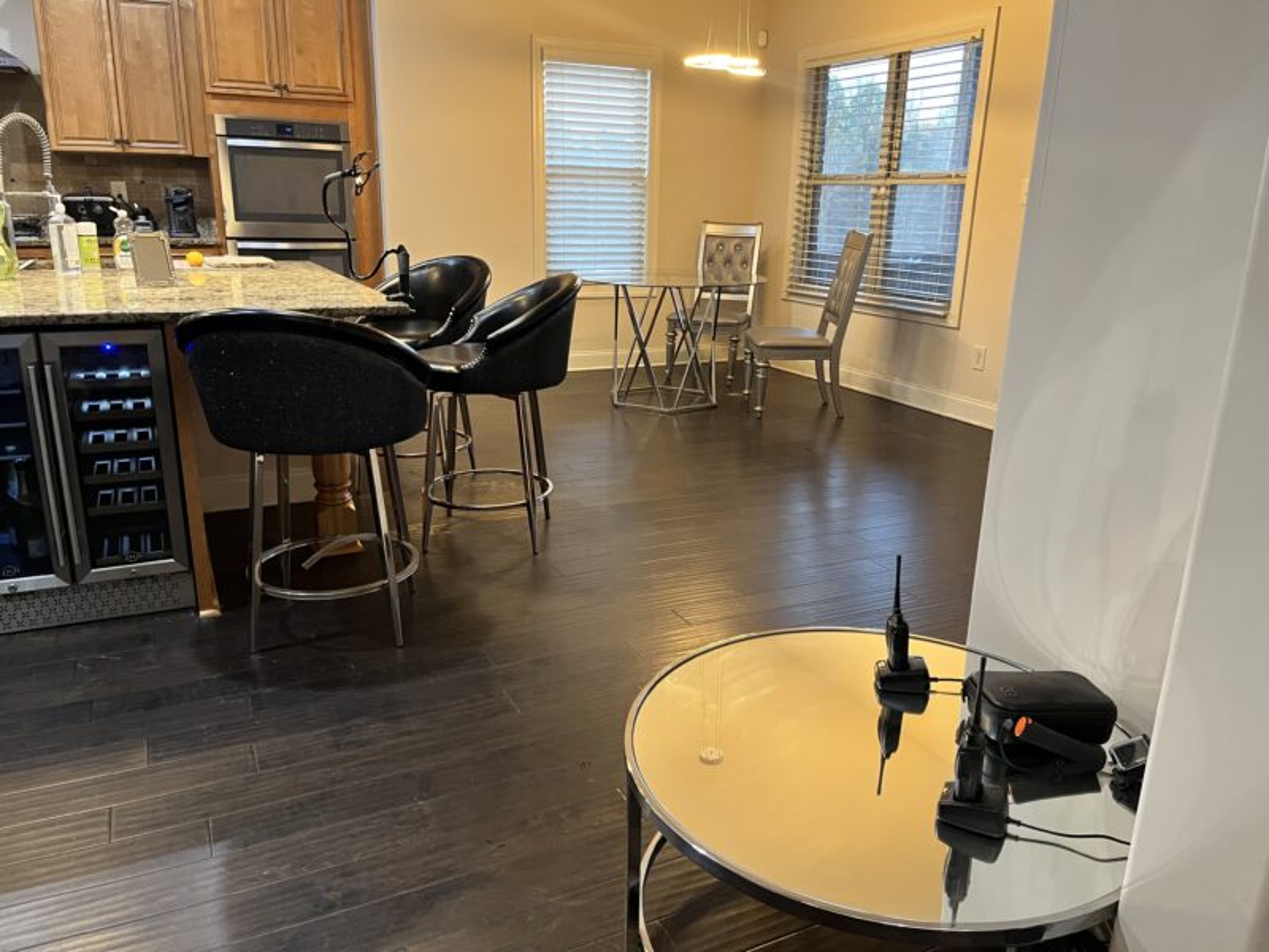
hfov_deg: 67.3
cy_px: 476
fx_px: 953
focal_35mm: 26
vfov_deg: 53.1
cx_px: 634
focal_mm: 5.1
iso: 400
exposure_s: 1/60
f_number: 1.6
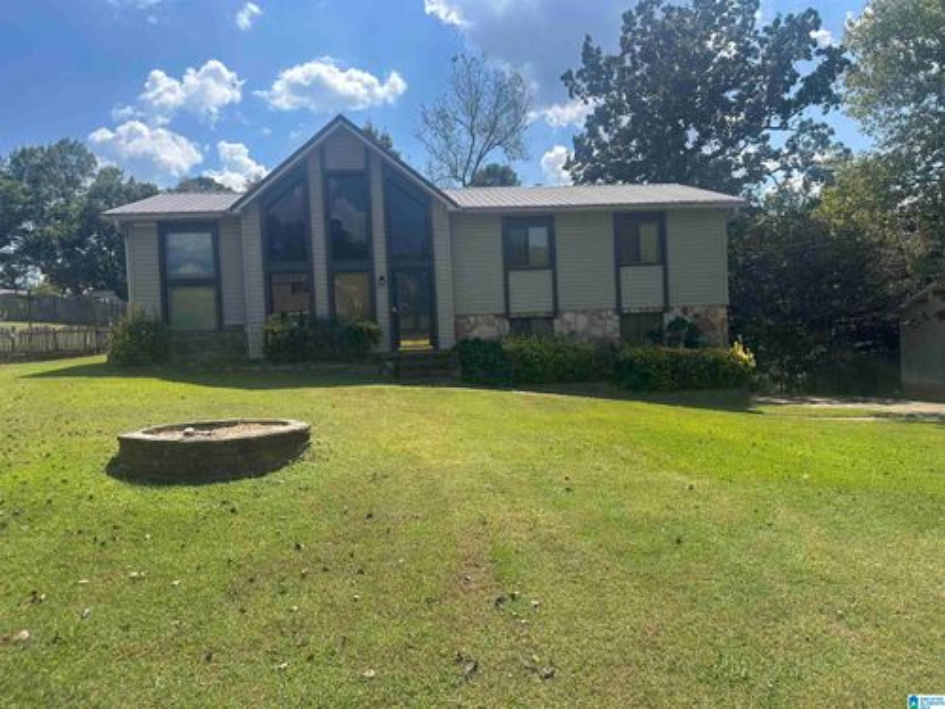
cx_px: 472
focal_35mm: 24
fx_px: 655
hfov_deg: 71.6
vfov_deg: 56.8
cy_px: 354
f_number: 1.78
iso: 80
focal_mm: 6.86
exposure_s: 1/3155
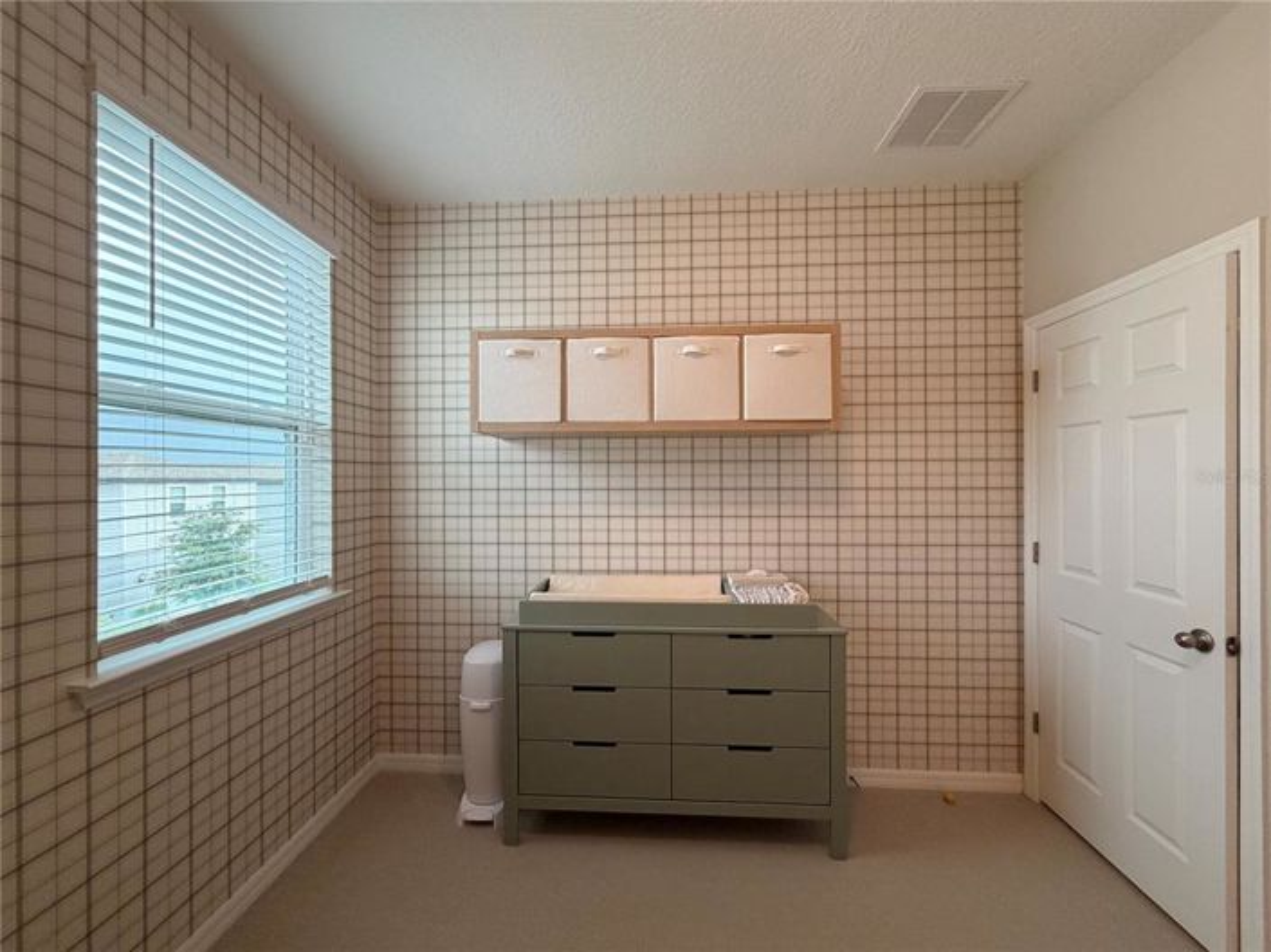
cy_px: 476
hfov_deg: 102.1
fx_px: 514
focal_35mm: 14
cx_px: 636
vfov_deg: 85.6
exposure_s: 1/121
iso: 160
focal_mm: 2.22
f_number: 2.2
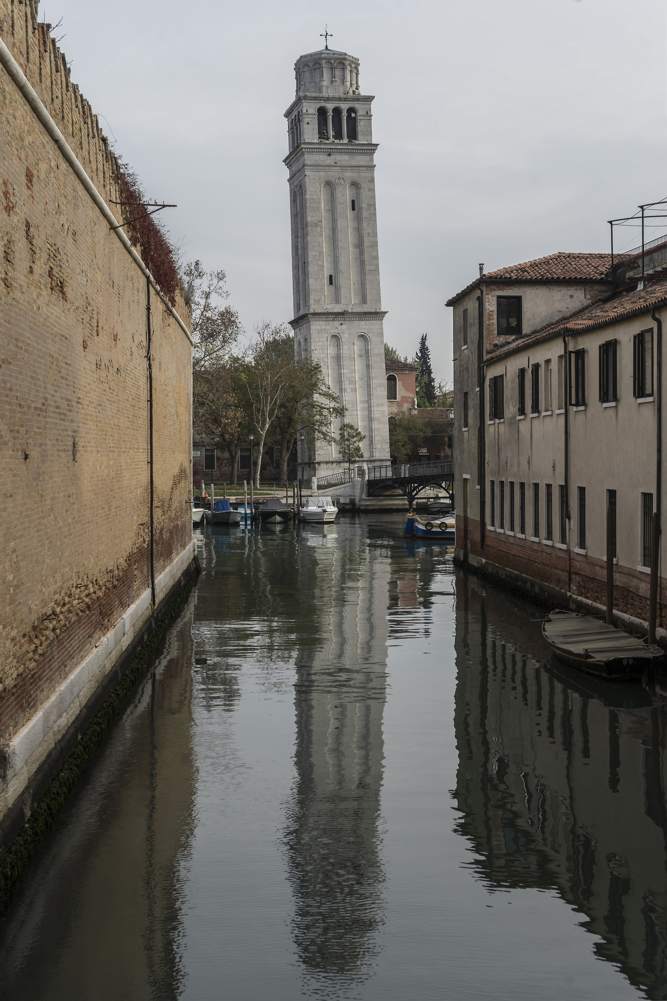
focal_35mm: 45
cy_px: 500
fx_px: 1251
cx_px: 334
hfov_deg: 29.9
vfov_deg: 43.6
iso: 100
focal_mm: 45
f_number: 8
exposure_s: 1/125
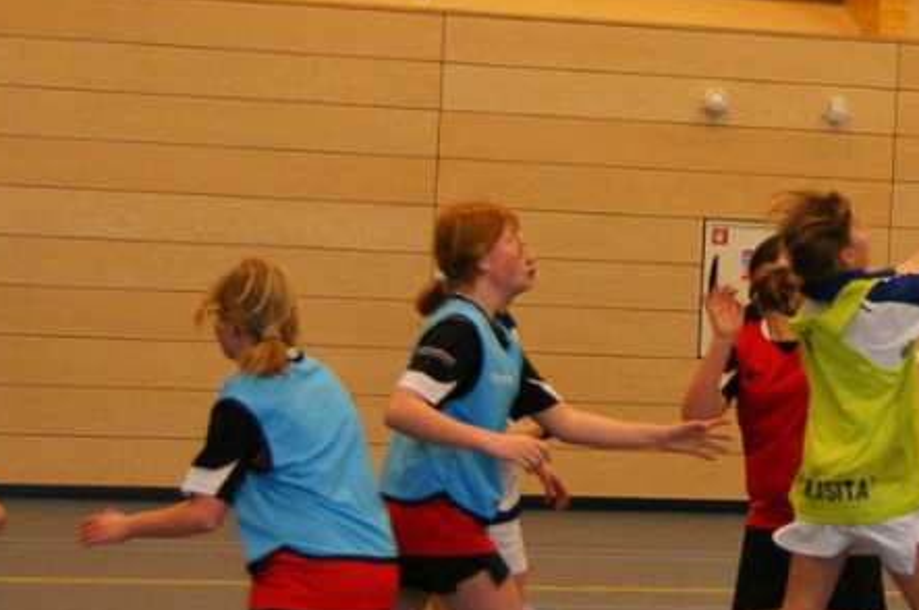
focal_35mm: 142
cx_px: 954
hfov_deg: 14.2
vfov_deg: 9.6
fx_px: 3629
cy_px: 191
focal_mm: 35
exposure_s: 1/125
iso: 800
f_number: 4.5
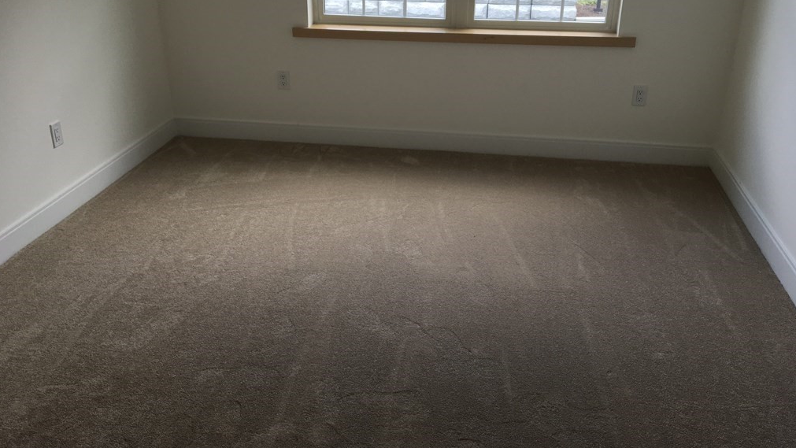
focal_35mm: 32
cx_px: 398
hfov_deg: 61.0
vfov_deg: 36.5
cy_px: 174
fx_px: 676
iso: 50
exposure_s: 1/120
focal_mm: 4.15
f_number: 2.2
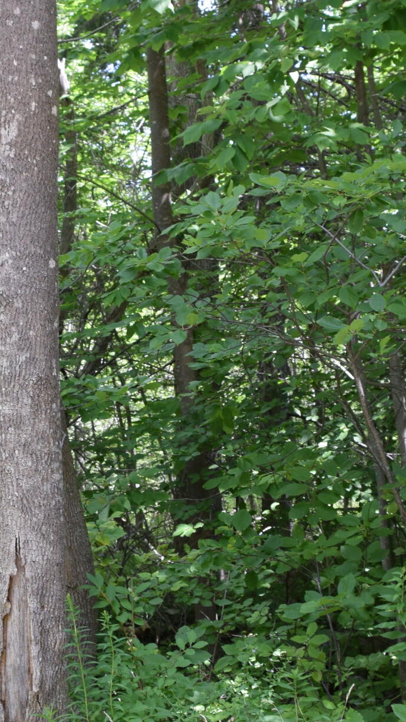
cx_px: 196
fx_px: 1320
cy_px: 478
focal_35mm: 69
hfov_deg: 17.5
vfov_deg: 30.4
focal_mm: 18
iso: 400
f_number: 6.3
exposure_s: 1/160
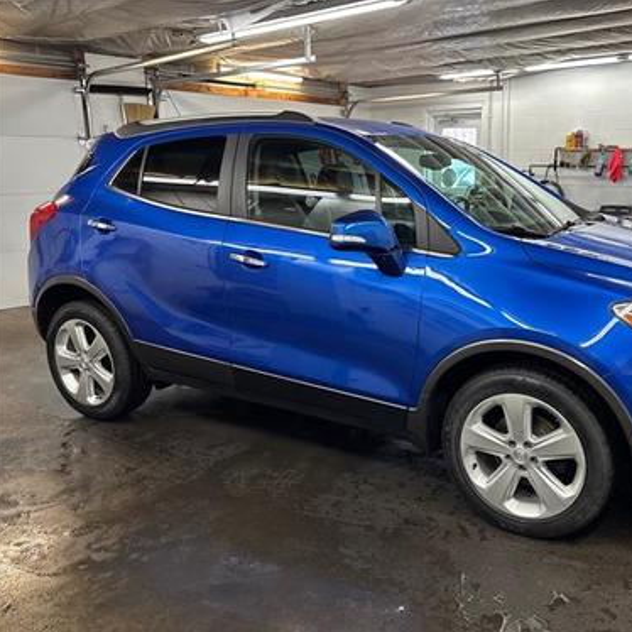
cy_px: 316
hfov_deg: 51.6
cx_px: 419
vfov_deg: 52.5
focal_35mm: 31
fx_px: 640
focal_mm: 5.96
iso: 80
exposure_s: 1/60
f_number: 1.6
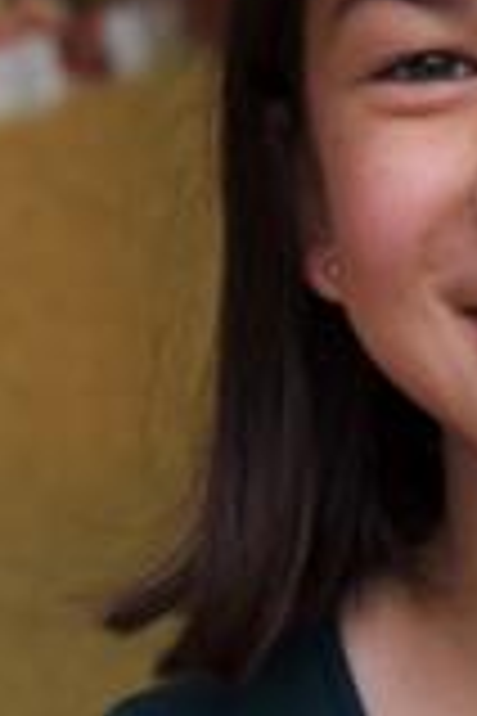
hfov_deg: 8.5
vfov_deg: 12.8
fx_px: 3180
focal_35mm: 160
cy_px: 504
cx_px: 608
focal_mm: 35
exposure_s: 1/340
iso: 160
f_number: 4
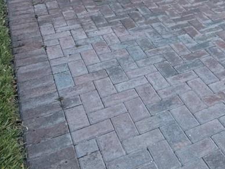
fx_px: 377
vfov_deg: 19.9
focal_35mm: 58
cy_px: -118
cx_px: 247
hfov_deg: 29.9
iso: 64
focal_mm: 2.22
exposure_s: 1/293
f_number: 2.2
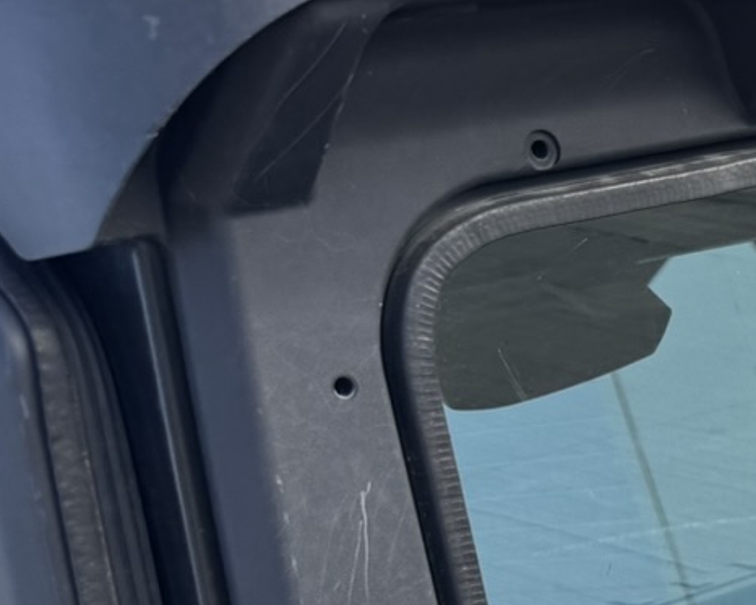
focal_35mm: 103
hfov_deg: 14.4
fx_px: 2305
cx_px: 1652
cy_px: 751
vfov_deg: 14.4
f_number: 1.78
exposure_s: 1/1193
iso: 80
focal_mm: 6.76
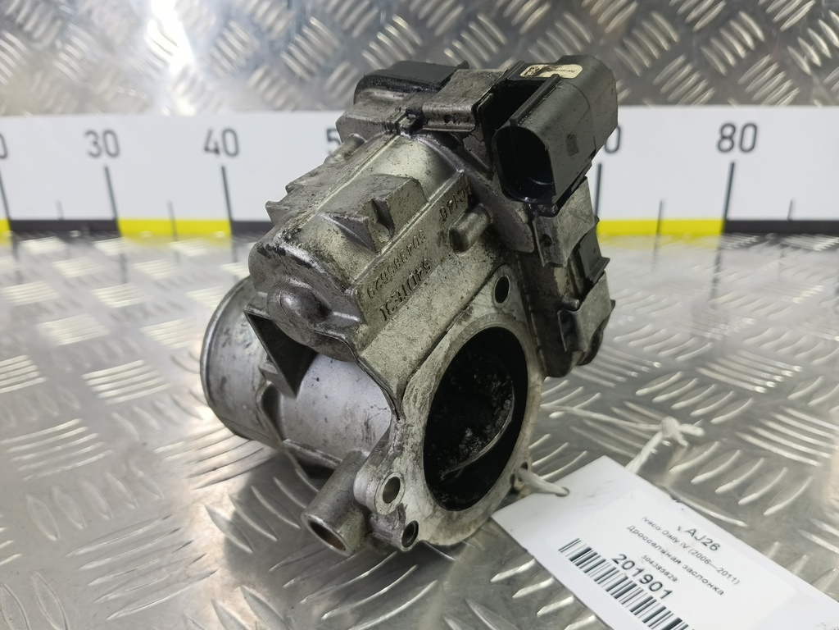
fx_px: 557
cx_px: 420
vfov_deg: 58.9
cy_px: 315
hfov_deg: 73.9
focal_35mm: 23
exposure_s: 1/50
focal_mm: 4.11
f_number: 1.6
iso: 143
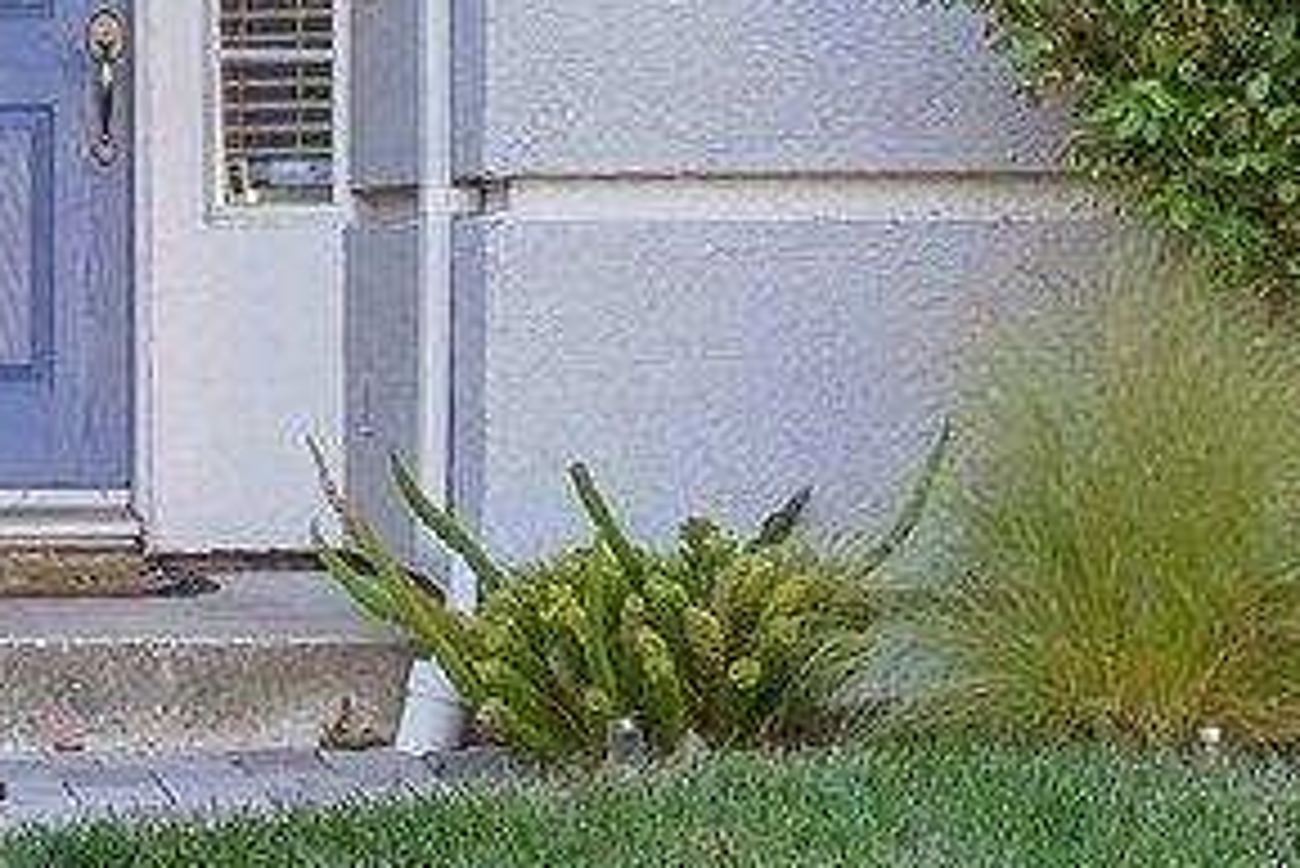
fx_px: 5636
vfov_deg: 8.0
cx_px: -373
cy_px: -1338
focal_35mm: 156
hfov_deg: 12.7
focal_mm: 22
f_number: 8
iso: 400
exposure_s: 1/200
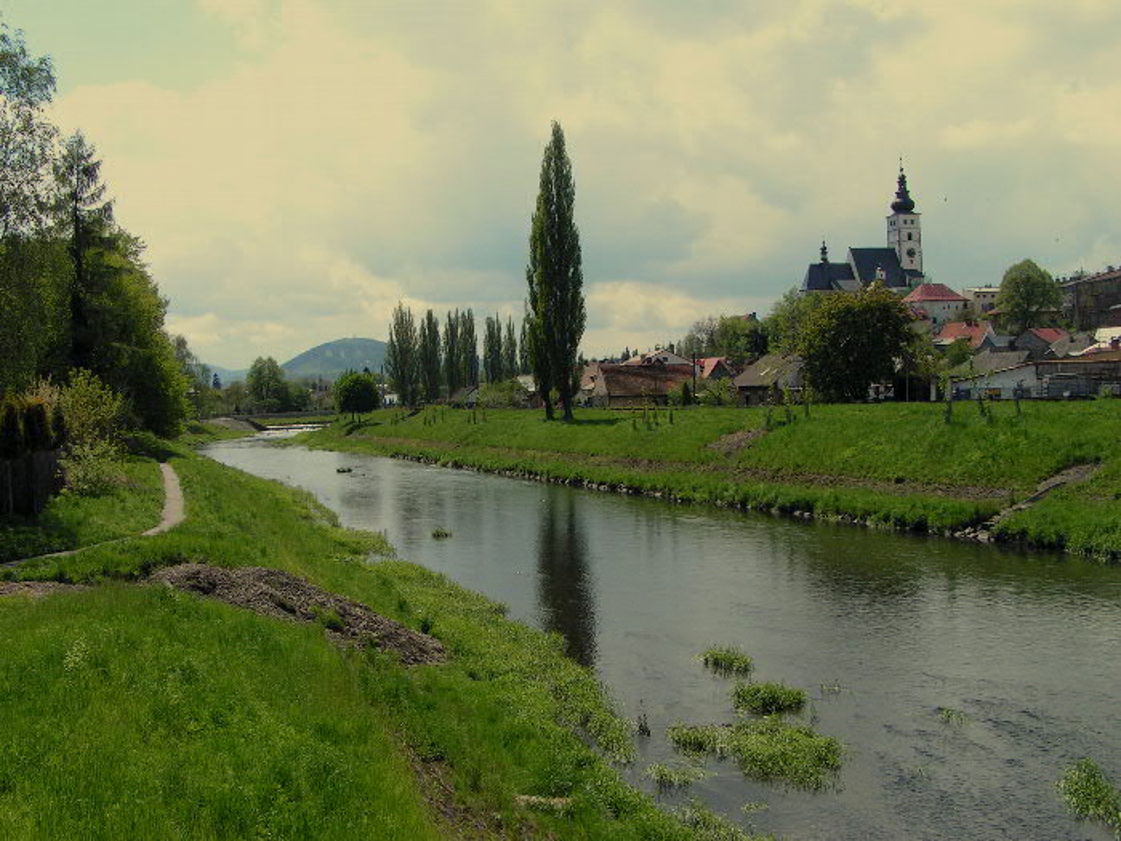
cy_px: 420
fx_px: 1231
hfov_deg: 49.0
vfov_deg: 37.7
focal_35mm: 38
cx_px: 560
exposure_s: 1/640
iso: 100
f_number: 6.3
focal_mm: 6.3
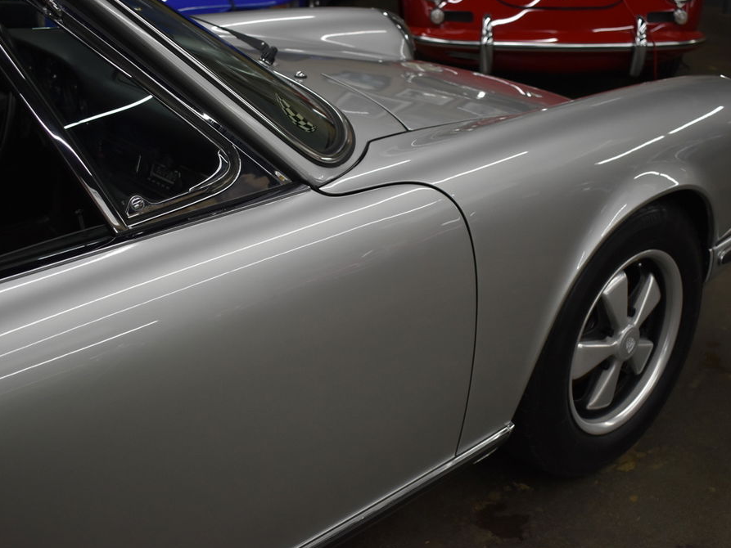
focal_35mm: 43
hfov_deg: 43.8
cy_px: 273
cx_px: 391
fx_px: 908
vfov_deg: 33.6
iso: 800
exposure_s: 1/160
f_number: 4
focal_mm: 26
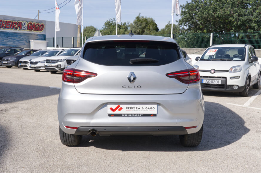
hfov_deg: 53.2
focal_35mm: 36
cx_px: 134
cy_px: 86
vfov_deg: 36.8
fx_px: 261
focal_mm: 20.9
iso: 160
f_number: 10
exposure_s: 1/200
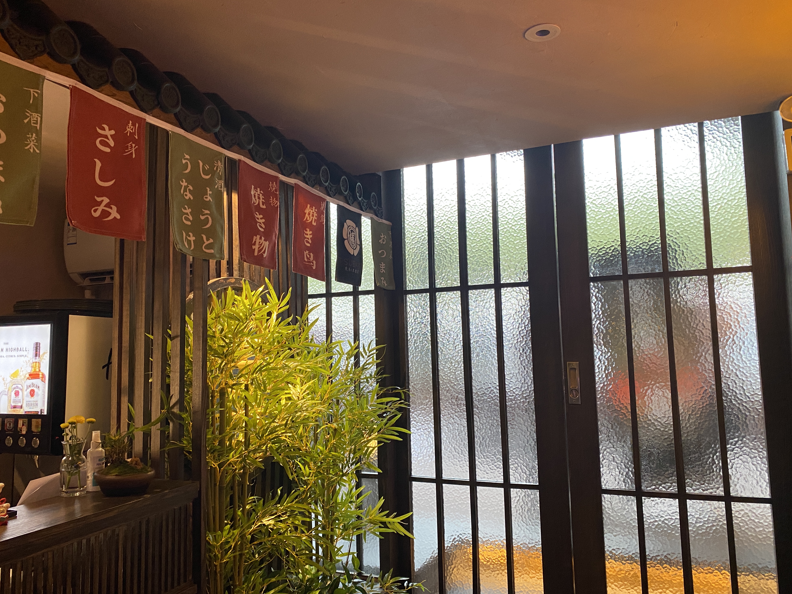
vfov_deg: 51.3
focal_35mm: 27
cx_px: 385
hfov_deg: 65.3
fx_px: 618
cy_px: 286
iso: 125
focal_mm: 4.25
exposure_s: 1/62
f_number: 1.8
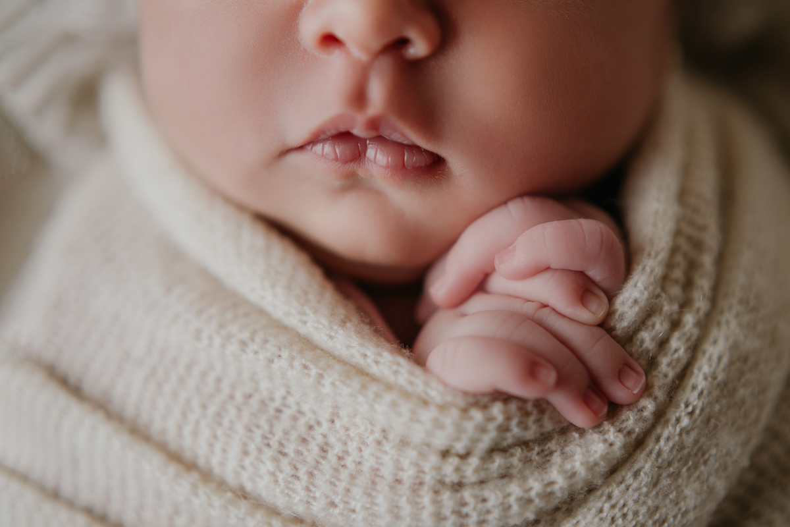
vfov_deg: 27.0
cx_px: 395
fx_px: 1097
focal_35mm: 50
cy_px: 264
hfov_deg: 39.6
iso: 100
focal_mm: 50
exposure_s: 1/160
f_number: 2.5
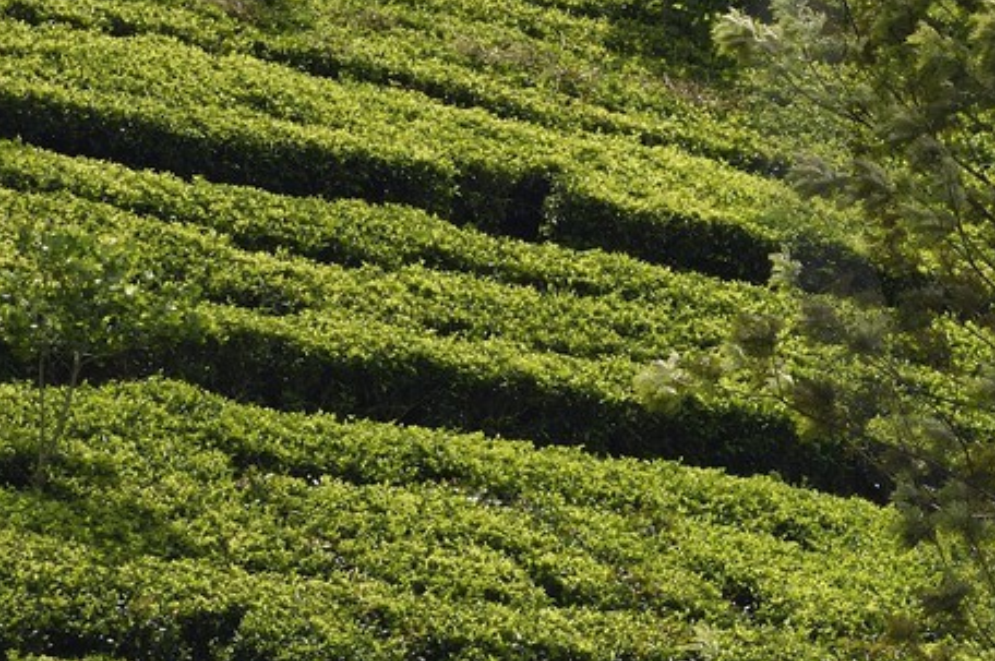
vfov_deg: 2.0
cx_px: 1645
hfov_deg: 2.9
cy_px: 39
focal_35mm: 702
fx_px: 19381
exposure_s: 1/320
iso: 200
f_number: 13
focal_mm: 200
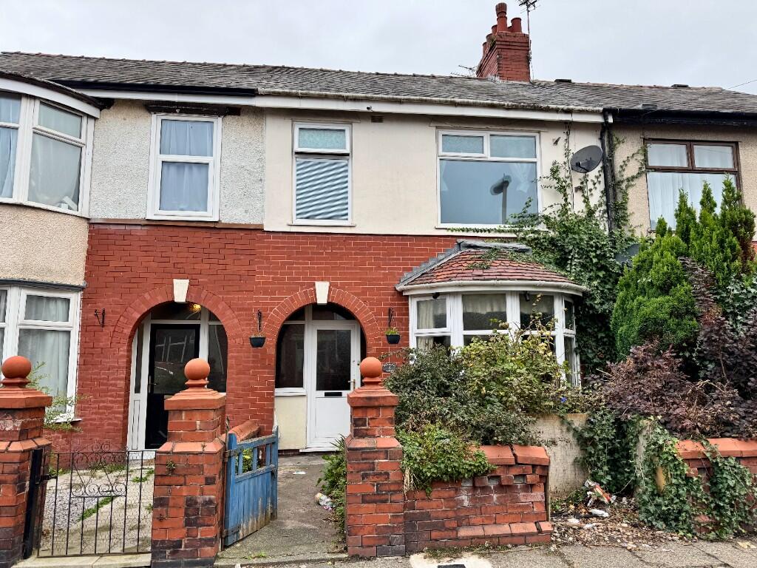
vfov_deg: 56.8
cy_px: 284
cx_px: 378
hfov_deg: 71.6
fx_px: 525
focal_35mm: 24
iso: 80
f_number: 1.78
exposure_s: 1/457
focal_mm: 6.76
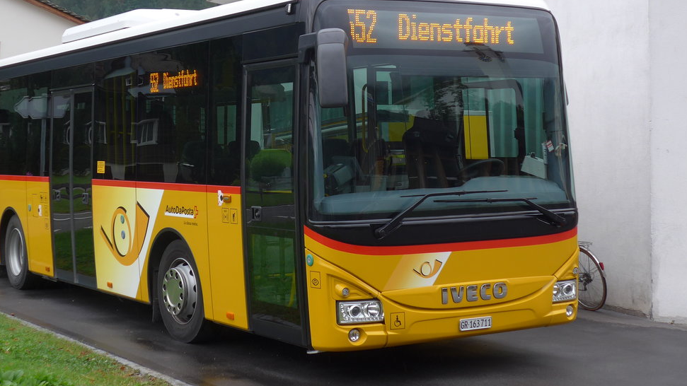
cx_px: 283
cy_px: 110
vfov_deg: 18.2
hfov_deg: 31.8
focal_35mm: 66
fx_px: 1202
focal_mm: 10.1
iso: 80
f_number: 3.2
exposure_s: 1/160
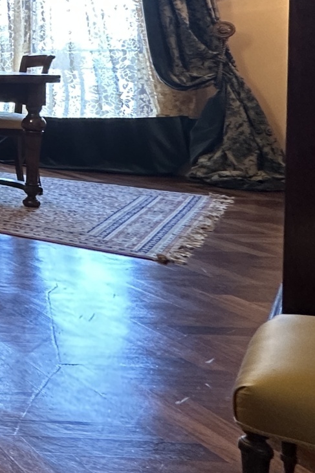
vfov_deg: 37.0
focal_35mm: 51
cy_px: 71
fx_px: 670
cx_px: -450
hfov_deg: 14.9
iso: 200
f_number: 2.2
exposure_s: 1/50
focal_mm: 2.22
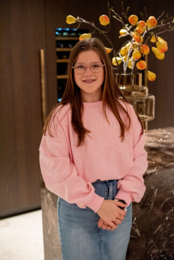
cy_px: 130
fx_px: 362
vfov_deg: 39.6
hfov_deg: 27.0
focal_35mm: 50
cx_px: 87
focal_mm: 50
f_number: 2.5
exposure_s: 1/500
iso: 6400
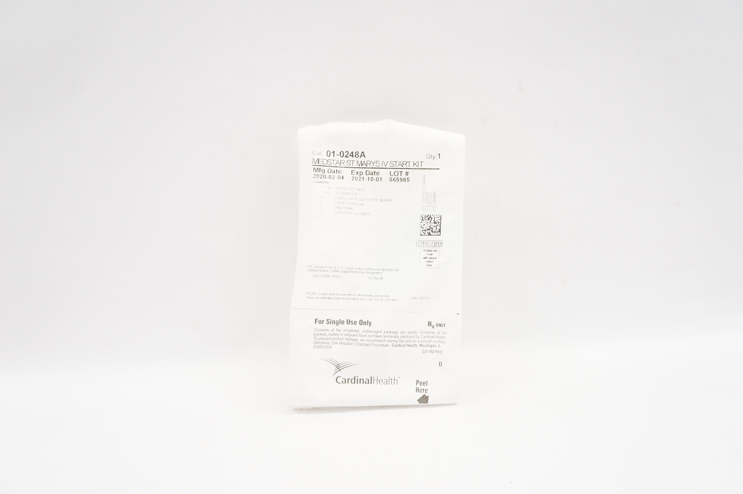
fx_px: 557
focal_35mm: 27
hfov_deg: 67.4
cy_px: 247
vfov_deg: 47.8
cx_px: 372
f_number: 5.6
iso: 400
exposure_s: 1/50
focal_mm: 18
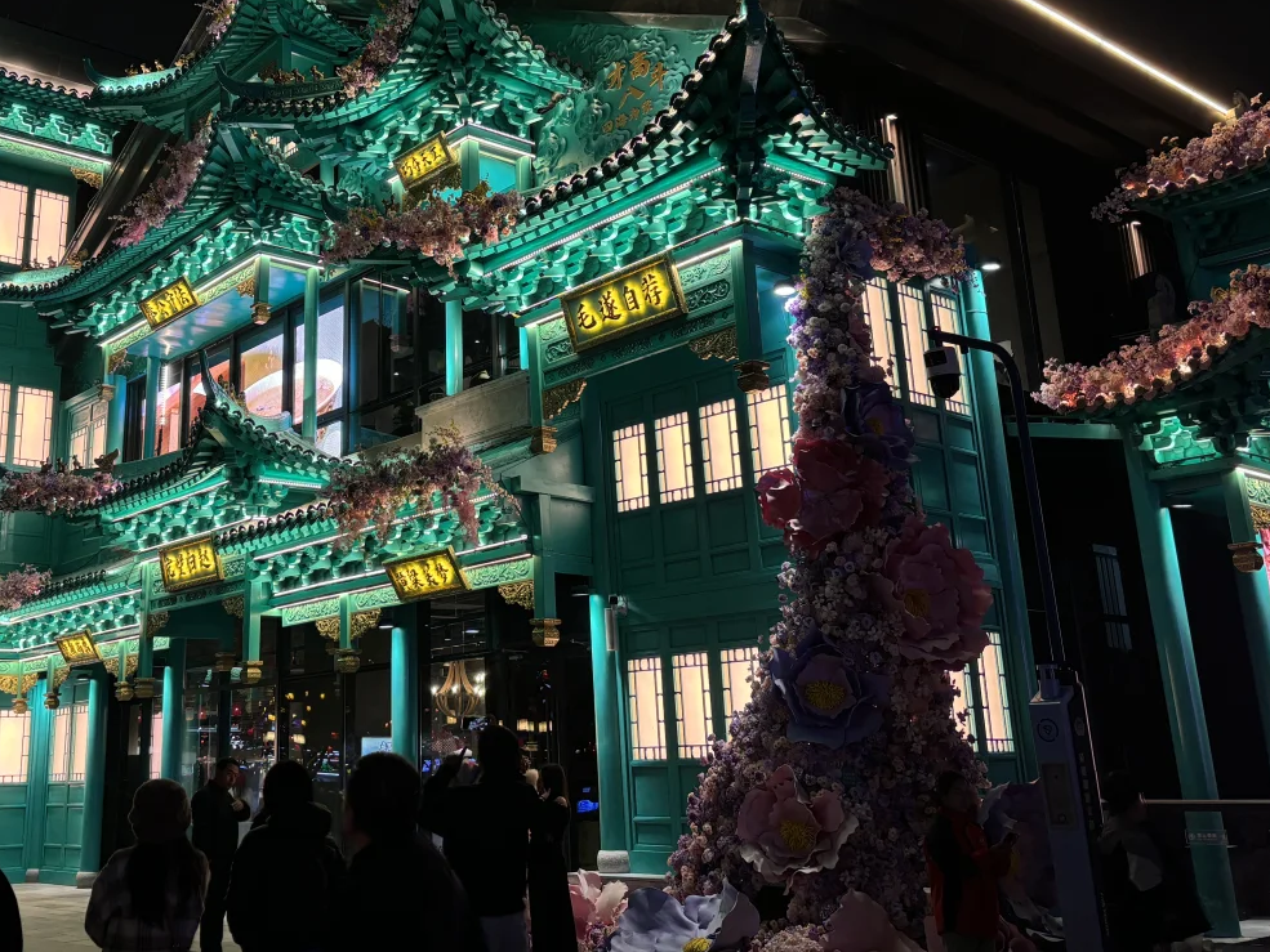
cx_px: 485
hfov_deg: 48.6
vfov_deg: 37.5
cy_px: 349
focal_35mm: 38
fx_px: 1394
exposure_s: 1/100
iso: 100
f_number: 1.6
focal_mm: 5.96
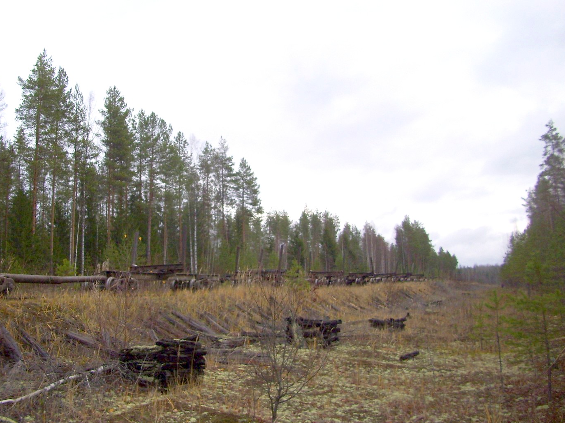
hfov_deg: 50.1
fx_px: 604
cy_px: 203
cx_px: 270
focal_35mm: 37
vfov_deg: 38.6
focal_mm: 5.7
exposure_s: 1/250
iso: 80
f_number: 2.9
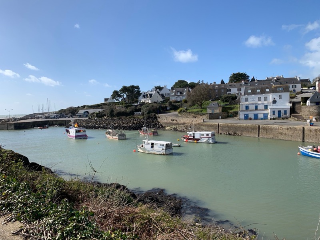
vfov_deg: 53.1
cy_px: 120
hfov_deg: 67.3
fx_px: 240
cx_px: 160
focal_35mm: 26
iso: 25
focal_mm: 4.25
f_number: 1.8
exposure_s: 1/2915
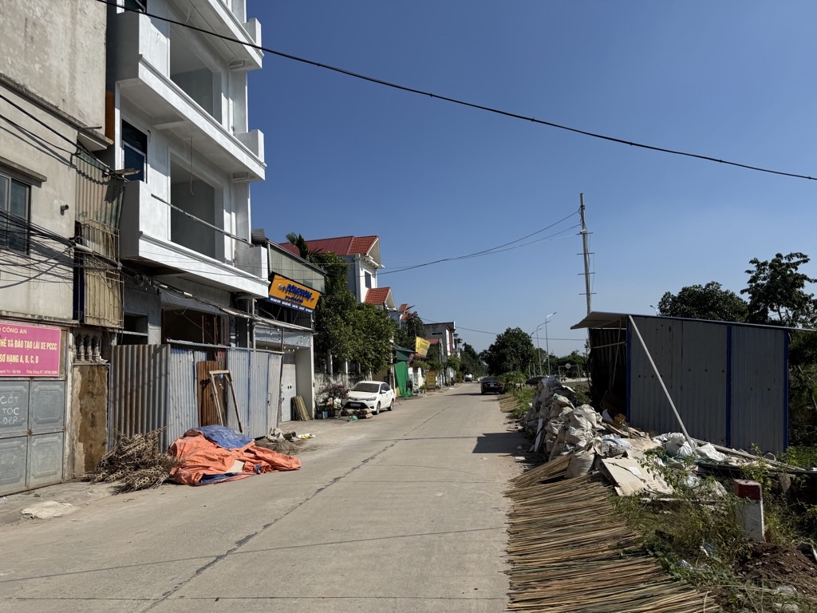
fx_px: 566
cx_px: 408
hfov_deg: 71.6
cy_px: 306
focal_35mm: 24
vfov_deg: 56.8
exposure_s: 1/9091
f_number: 1.78
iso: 80
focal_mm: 6.76
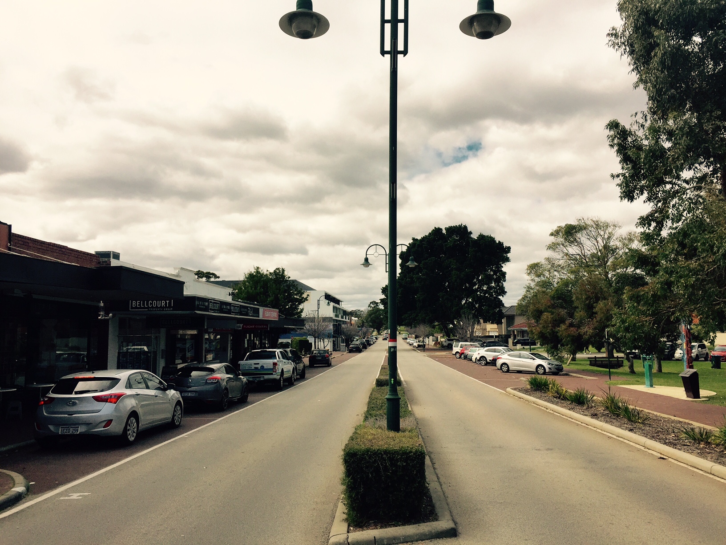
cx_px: 363
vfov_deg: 48.2
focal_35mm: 29
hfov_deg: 61.7
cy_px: 272
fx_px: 608
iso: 32
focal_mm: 4.15
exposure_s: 1/3968
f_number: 2.2
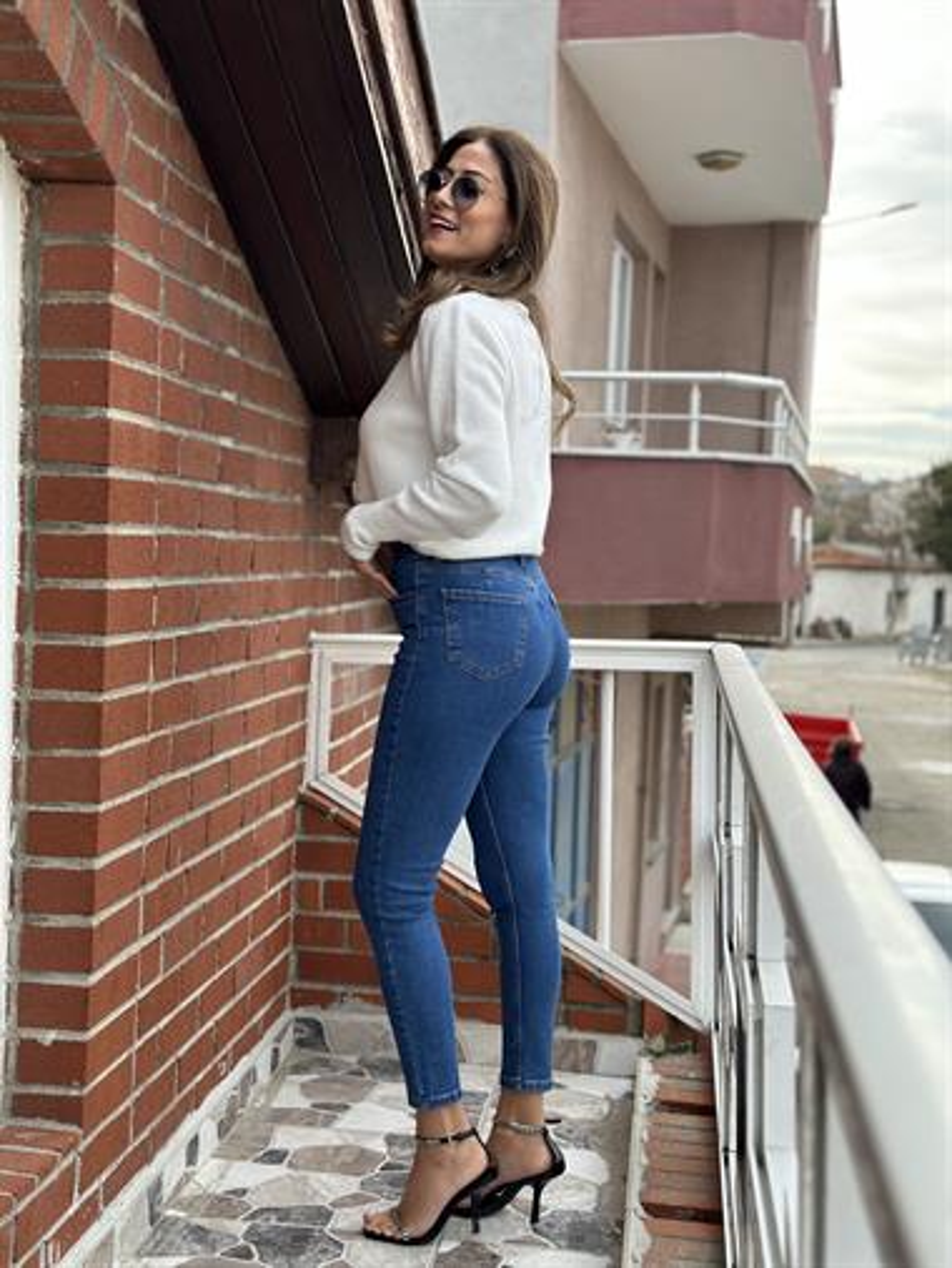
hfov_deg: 30.3
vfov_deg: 39.6
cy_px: 634
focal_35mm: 48
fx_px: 1759
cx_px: 476
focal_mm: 6.86
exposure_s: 1/1041
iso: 80
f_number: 1.78
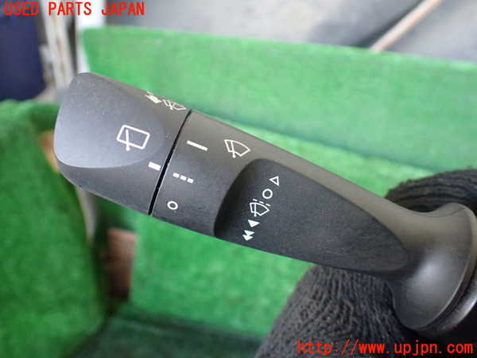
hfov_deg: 60.0
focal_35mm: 30
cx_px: 238
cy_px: 179
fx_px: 413
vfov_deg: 46.8
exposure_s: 1/125
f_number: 2.3
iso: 800
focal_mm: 5.4
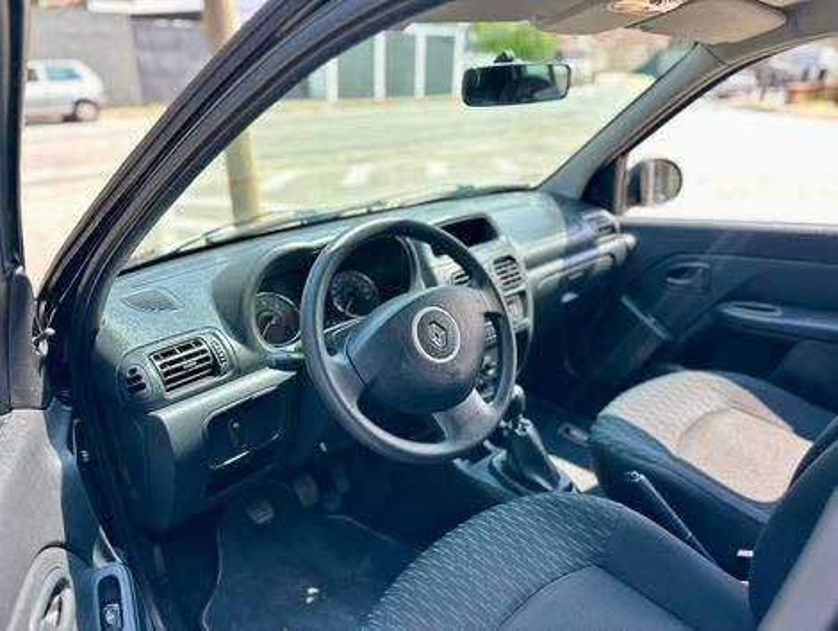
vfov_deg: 56.9
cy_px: 316
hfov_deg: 71.5
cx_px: 419
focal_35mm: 24
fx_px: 582
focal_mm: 6.86
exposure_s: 1/349
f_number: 1.78
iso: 80
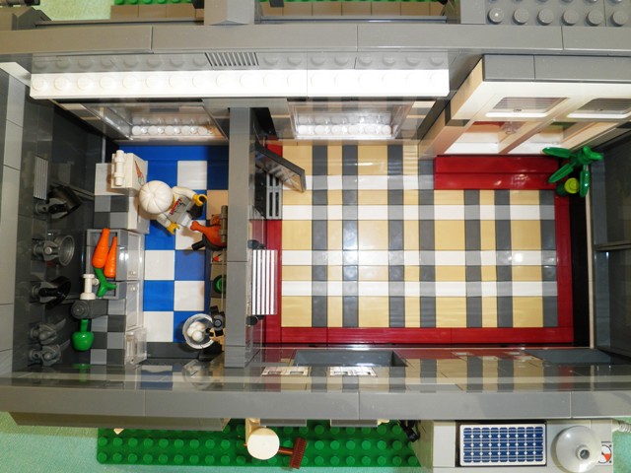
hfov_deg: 67.3
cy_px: 236
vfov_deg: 53.1
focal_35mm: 26
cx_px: 316
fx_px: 474
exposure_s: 1/30
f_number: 2.8
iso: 80
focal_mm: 4.7
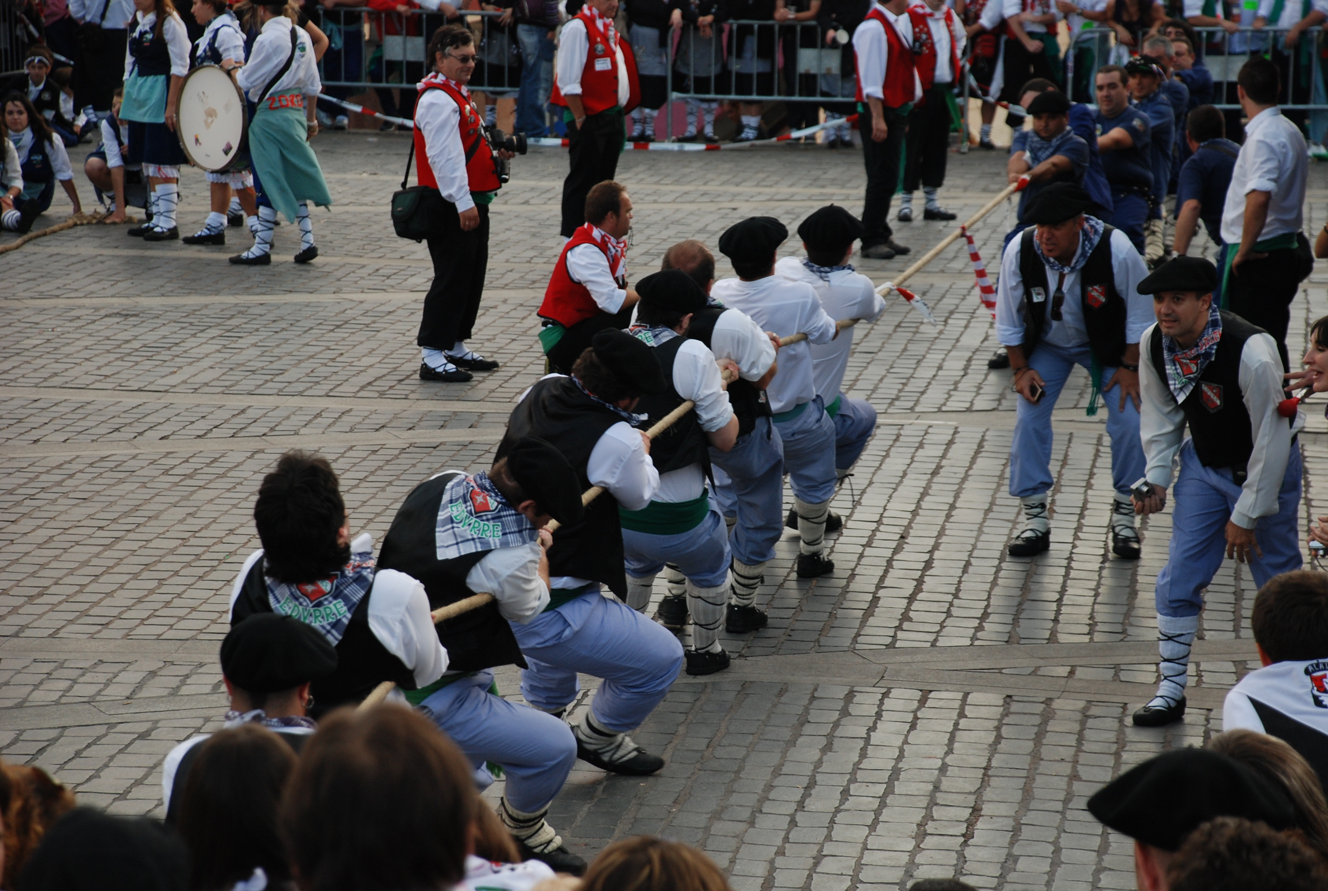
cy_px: 446
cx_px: 664
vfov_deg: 9.7
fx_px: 5267
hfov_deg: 14.4
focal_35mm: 142
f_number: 5.6
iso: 280
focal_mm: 95
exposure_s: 1/125
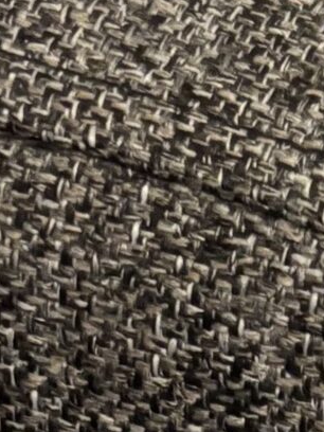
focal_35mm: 163
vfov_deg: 11.4
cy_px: 741
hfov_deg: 8.5
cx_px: 689
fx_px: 2034
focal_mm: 5.96
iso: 640
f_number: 1.6
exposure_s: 1/30
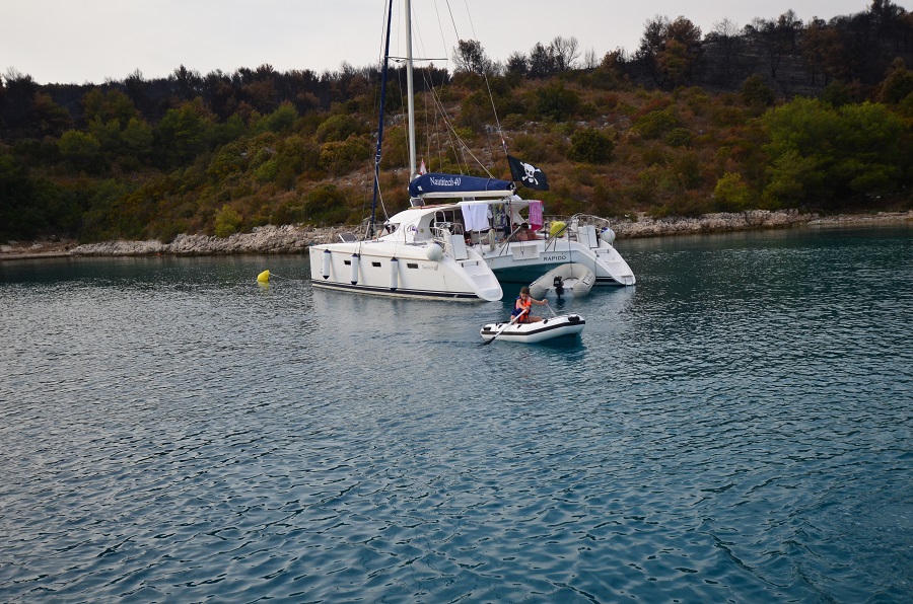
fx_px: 911
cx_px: 456
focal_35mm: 36
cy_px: 302
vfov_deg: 36.7
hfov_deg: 53.2
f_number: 4
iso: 640
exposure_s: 1/3200
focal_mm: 24
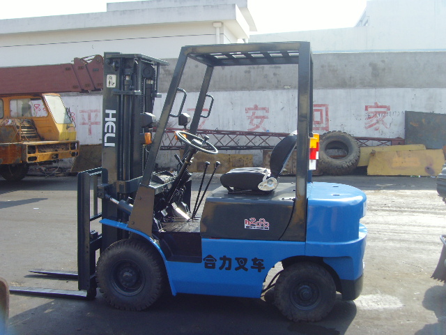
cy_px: 168
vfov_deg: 36.8
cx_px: 223
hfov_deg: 47.9
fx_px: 502
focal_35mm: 39
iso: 80
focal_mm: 6.6
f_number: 3.5
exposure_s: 1/350
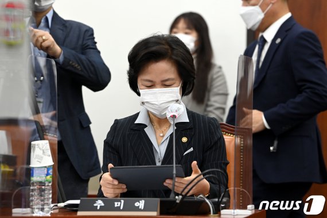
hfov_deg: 11.1
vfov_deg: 7.4
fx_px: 1679
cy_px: 109
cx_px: 164
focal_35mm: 185
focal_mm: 185
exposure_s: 1/250
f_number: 5.6
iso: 3200
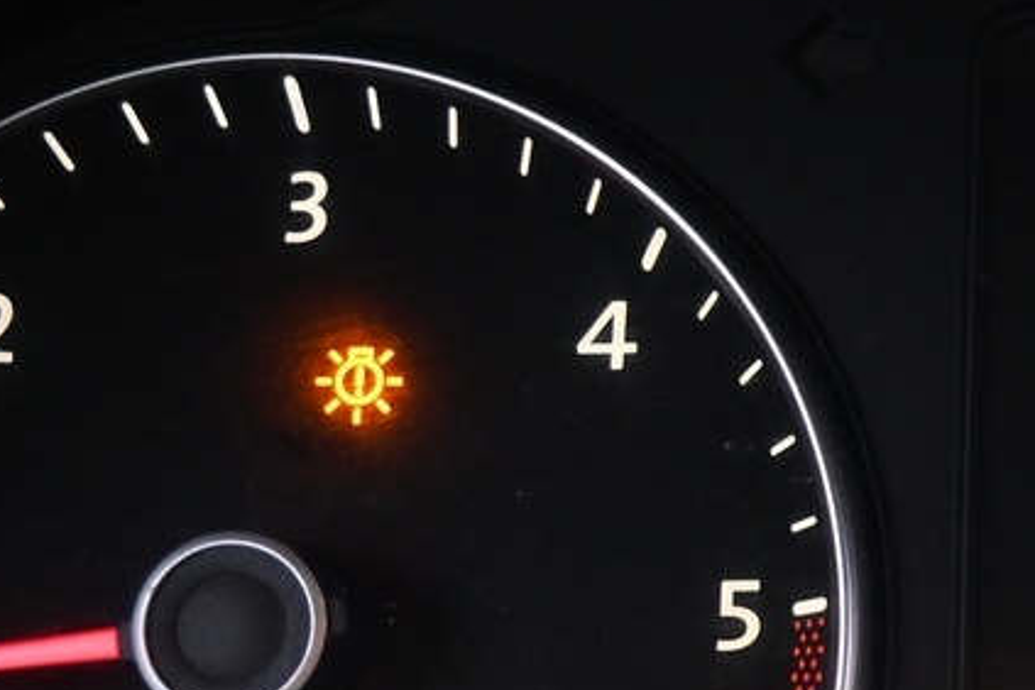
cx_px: 1341
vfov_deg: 14.8
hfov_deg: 20.3
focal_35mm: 92
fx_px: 2645
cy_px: 519
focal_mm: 16
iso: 1250
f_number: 3.5
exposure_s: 1/25
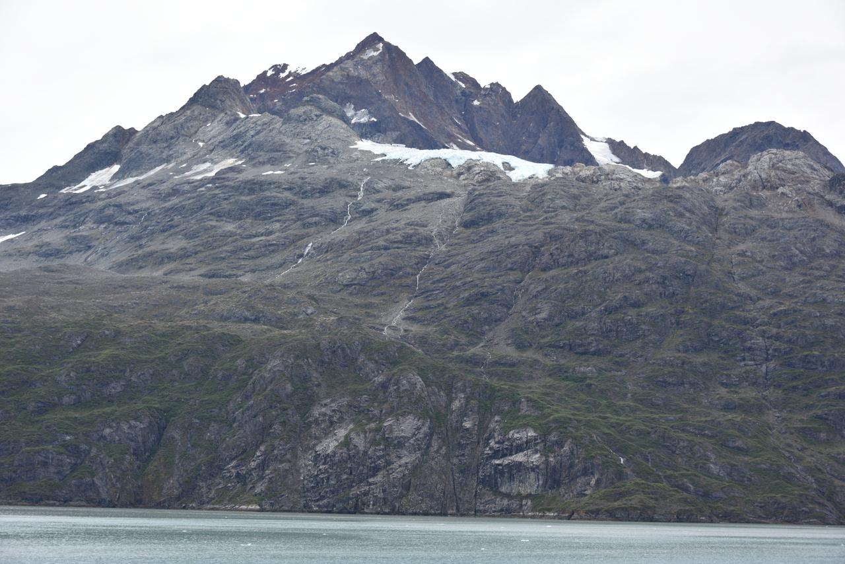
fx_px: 1315
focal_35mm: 56
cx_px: 422
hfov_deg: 35.6
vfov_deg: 24.2
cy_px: 282
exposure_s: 1/160
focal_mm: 56
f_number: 6.3
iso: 100
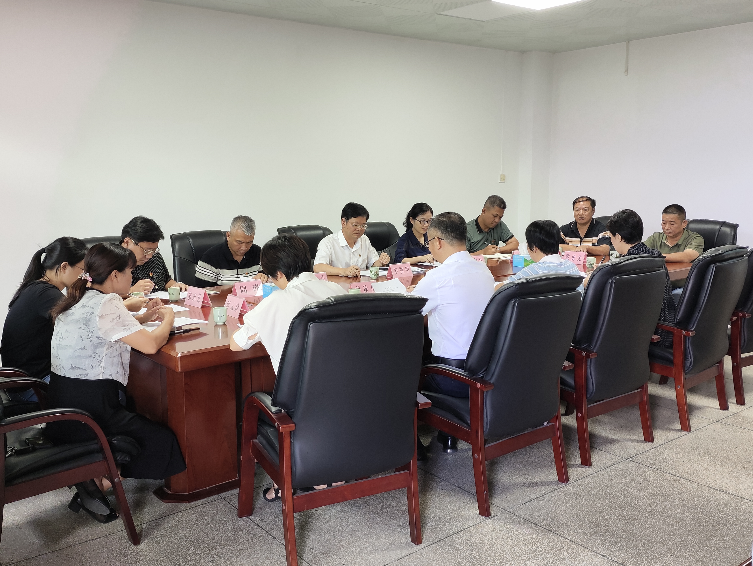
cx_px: 376
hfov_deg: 69.4
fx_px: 544
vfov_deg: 54.9
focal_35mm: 25
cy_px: 283
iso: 137
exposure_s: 1/37
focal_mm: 4.71
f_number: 1.79
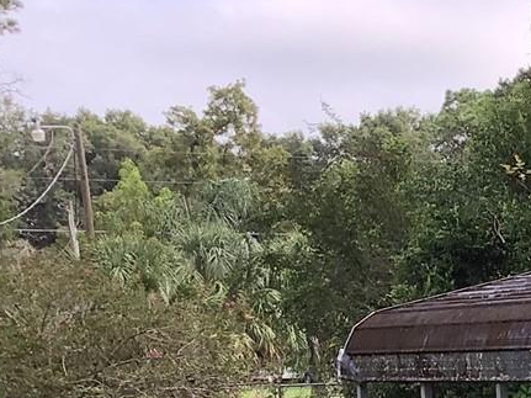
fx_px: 1764
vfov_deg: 12.5
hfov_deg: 15.5
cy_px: 497
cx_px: 854
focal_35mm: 115
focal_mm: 3.3
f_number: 2.4
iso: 25
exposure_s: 1/206
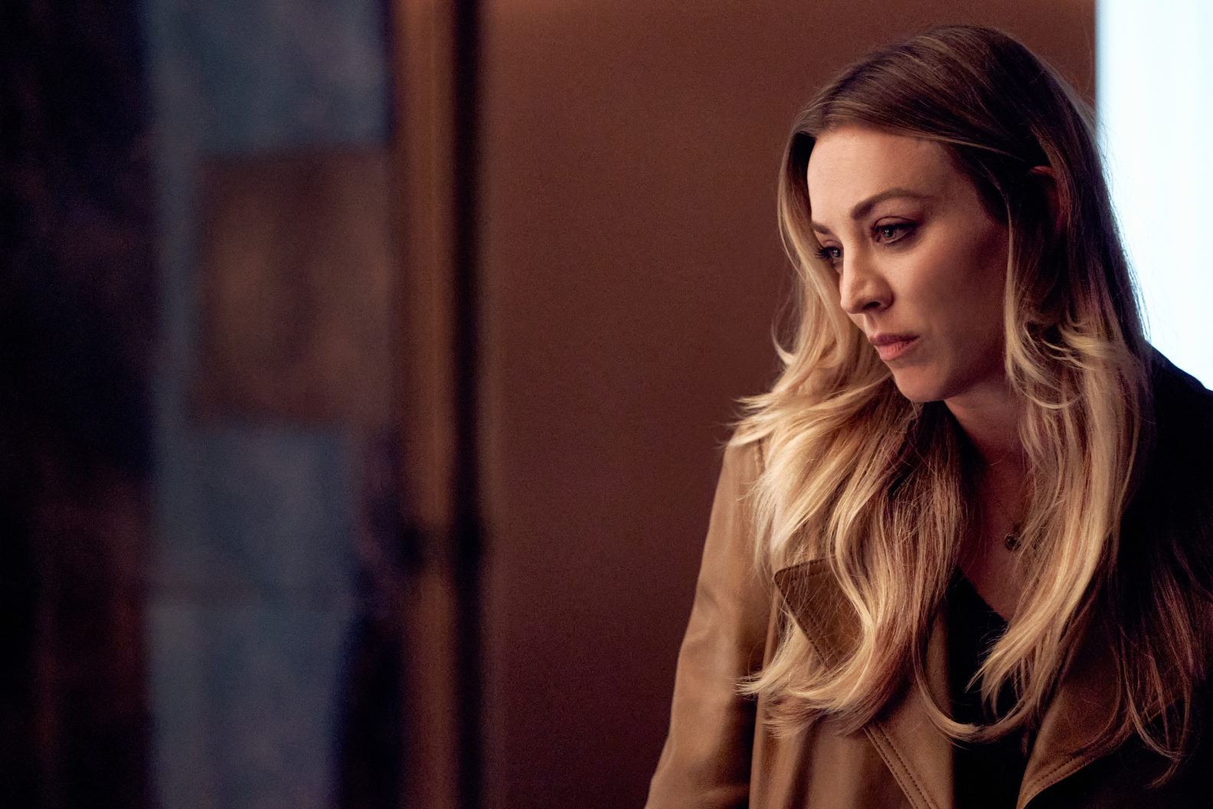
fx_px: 6738
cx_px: 606
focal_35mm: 200
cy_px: 404
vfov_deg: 6.9
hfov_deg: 10.3
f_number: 2.8
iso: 10000
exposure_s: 1/60
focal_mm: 200
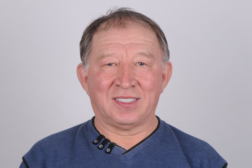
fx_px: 1101
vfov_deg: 8.7
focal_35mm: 158
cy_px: 84
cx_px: 126
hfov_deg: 13.1
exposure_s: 1/100
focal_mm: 105
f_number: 18
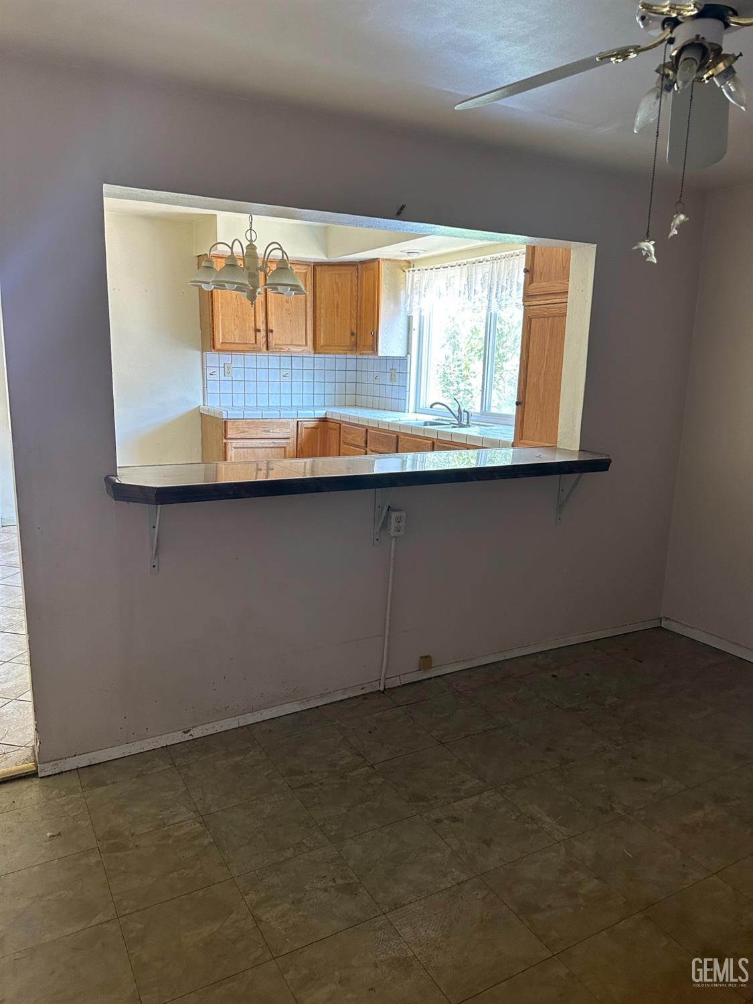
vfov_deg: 71.6
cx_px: 376
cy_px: 502
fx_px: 696
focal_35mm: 24
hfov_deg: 56.8
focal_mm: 6.86
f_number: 1.78
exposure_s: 1/60
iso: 250
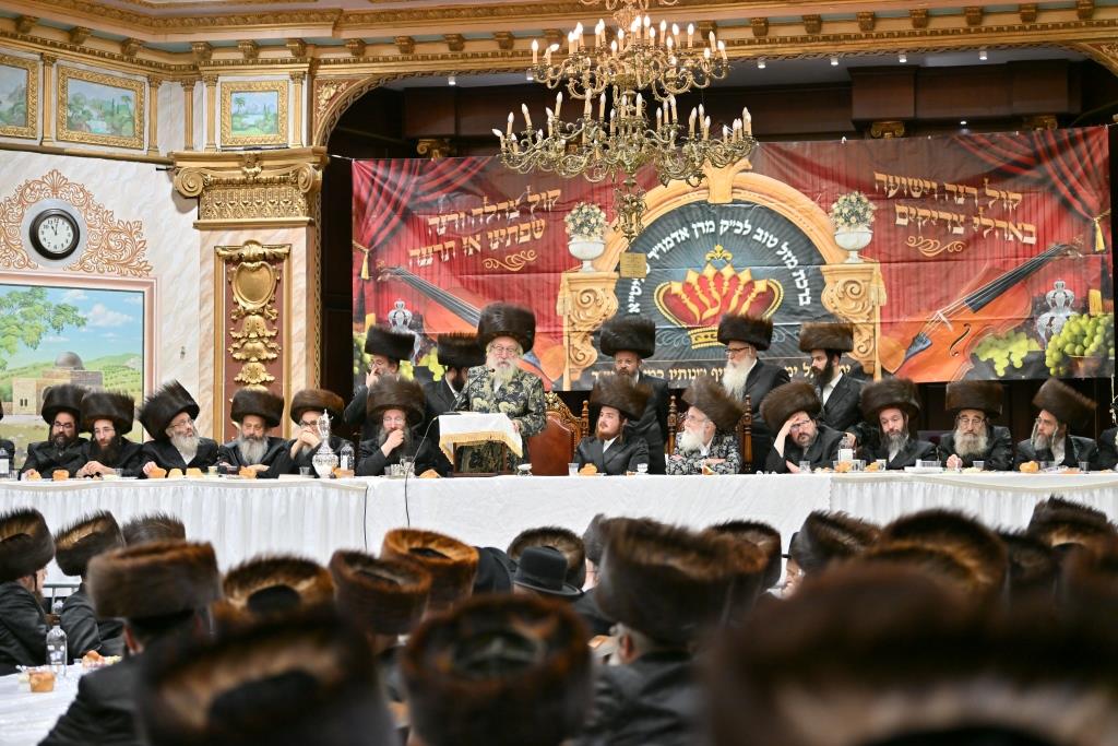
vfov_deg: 19.5
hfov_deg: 28.8
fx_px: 2174
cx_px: 559
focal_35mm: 70
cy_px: 373
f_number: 2.8
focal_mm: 70
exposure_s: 1/400
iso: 400
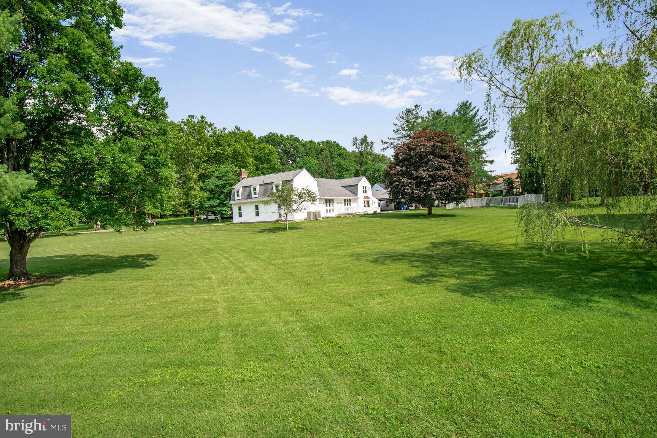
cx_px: 328
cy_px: 219
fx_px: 292
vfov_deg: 73.7
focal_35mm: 16
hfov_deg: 96.7
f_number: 8
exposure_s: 1/100
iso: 400
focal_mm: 16
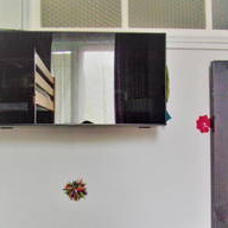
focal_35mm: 53
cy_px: 144
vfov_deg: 32.0
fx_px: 395
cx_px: 131
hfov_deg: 32.2
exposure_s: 1/13
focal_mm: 5.7
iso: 160
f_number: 2.9
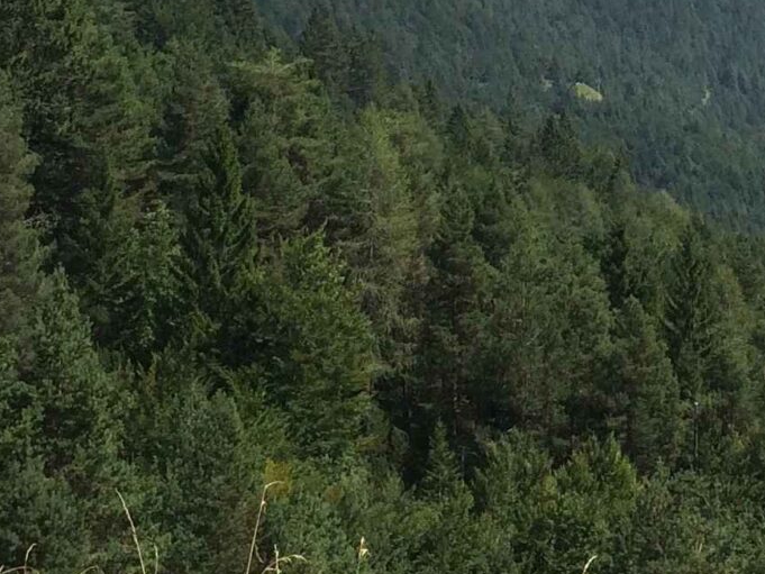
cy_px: -274
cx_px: 665
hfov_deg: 17.8
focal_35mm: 109
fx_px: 2409
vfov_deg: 12.9
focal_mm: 4.15
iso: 32
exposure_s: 1/2283
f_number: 2.2
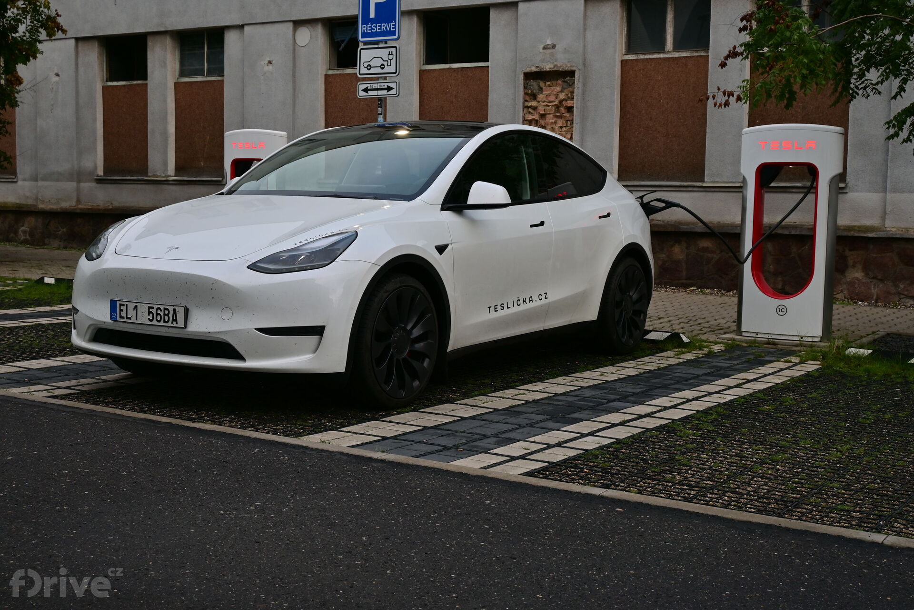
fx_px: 1142
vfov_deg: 29.9
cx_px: 457
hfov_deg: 43.6
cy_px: 305
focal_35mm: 45
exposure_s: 1/50
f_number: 6.3
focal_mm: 30
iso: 160
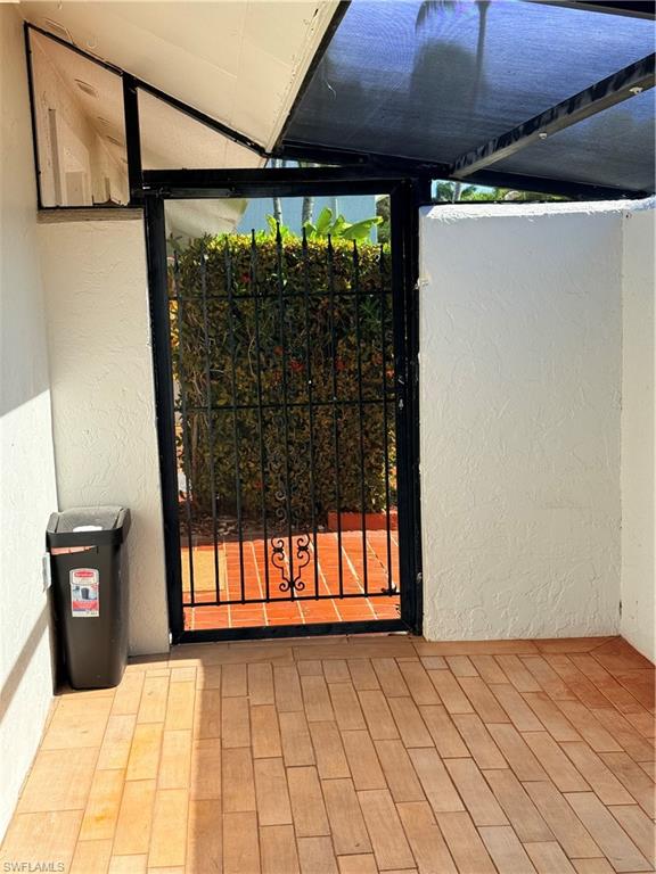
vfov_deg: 39.7
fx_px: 1213
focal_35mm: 48
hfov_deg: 30.3
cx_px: 328
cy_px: 437
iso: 80
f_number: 1.78
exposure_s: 1/1754
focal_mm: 6.76
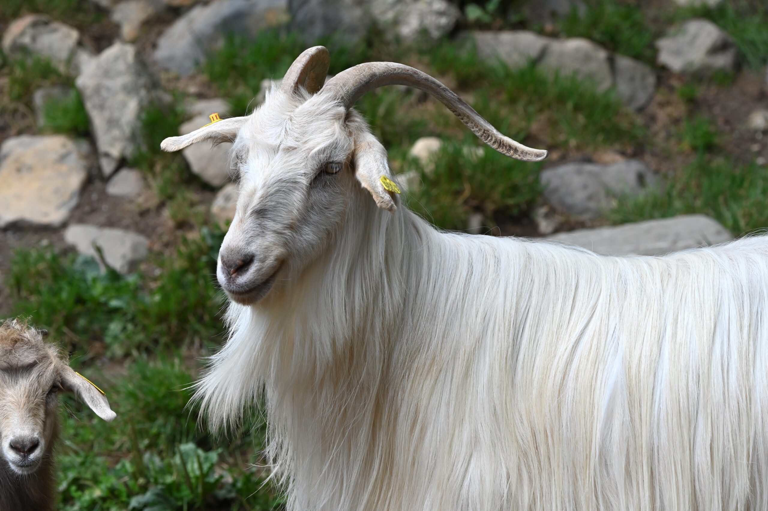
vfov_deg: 7.4
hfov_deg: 11.1
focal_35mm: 185
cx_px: 384
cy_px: 256
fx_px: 3944
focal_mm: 185
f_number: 8
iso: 1000
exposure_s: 1/2000
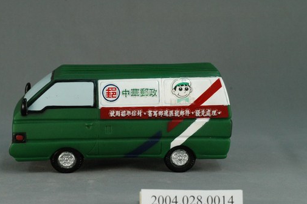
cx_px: 133
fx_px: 971
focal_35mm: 114
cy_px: 112
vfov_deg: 12.0
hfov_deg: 17.9
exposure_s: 1/40
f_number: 8
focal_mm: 60
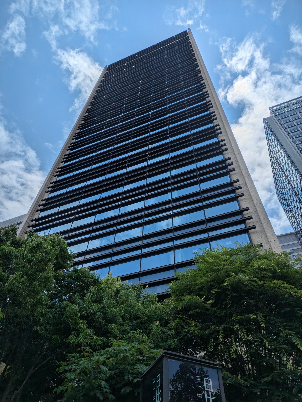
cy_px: 201
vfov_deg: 69.4
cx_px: 151
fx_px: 291
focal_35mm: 25
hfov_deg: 54.9
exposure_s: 1/5917
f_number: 1.89
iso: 33
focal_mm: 5.43
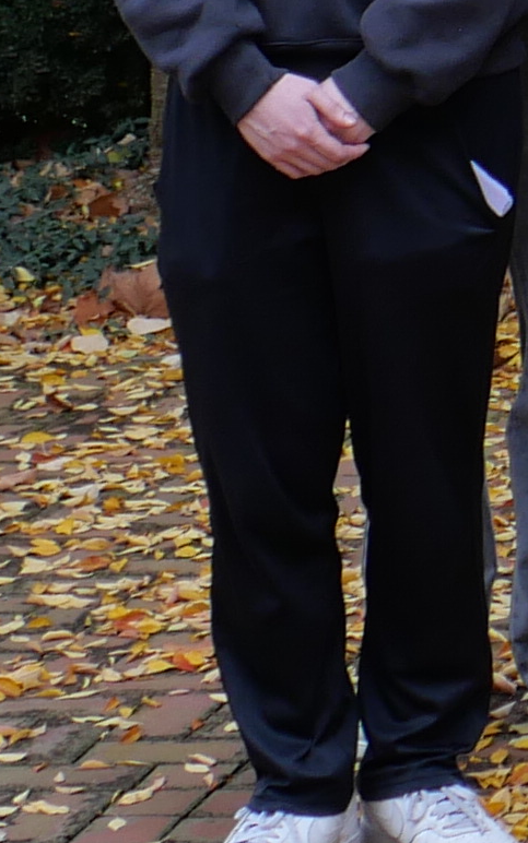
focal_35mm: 195
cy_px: -334
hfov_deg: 6.3
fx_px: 4486
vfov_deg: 10.5
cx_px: 1509
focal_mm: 13.6
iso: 200
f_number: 2.1
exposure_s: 1/80
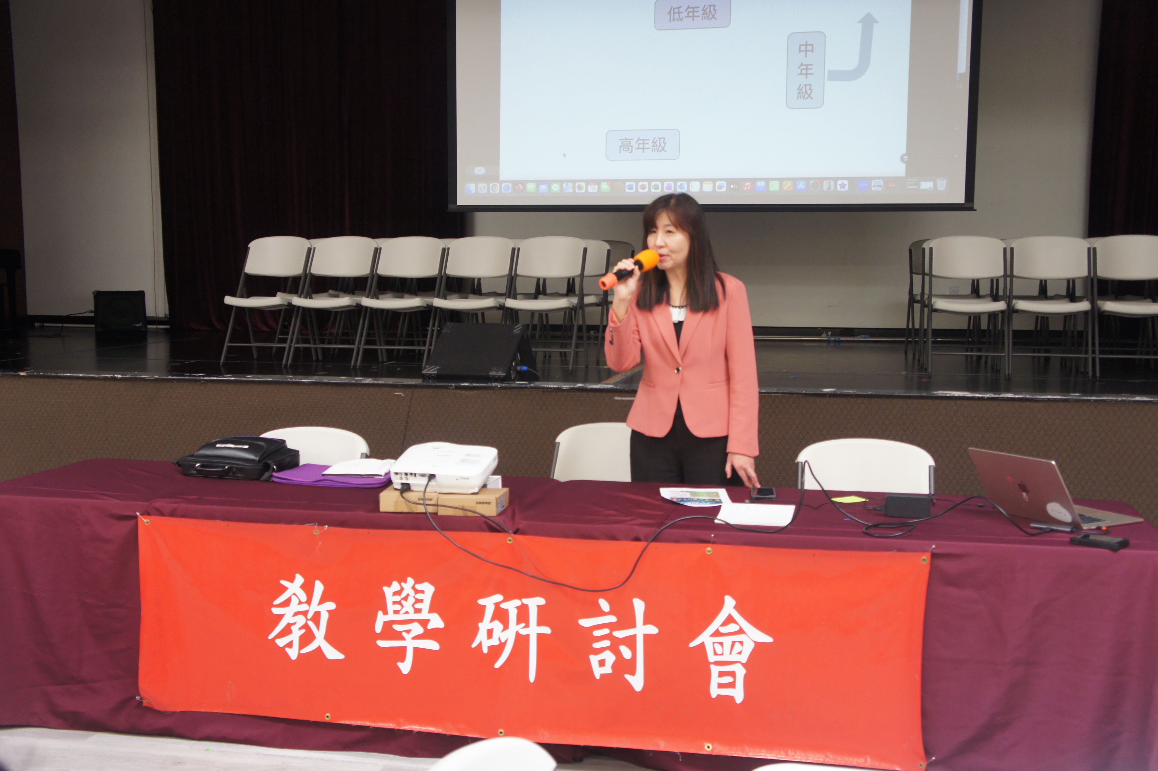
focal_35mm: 39
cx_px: 579
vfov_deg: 34.2
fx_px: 1254
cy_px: 386
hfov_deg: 49.6
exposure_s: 1/40
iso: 500
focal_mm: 26
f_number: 4
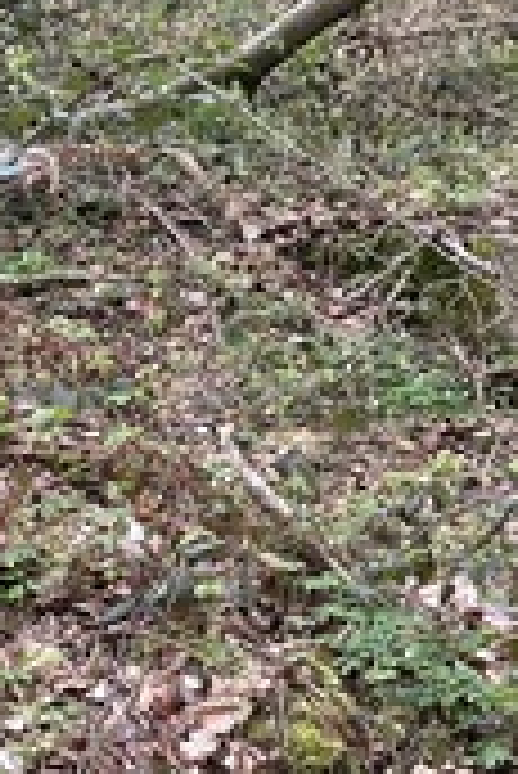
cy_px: 297
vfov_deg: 11.8
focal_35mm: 174
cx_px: 721
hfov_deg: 7.8
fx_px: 3748
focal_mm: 6.86
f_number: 1.78
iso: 64
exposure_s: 1/172
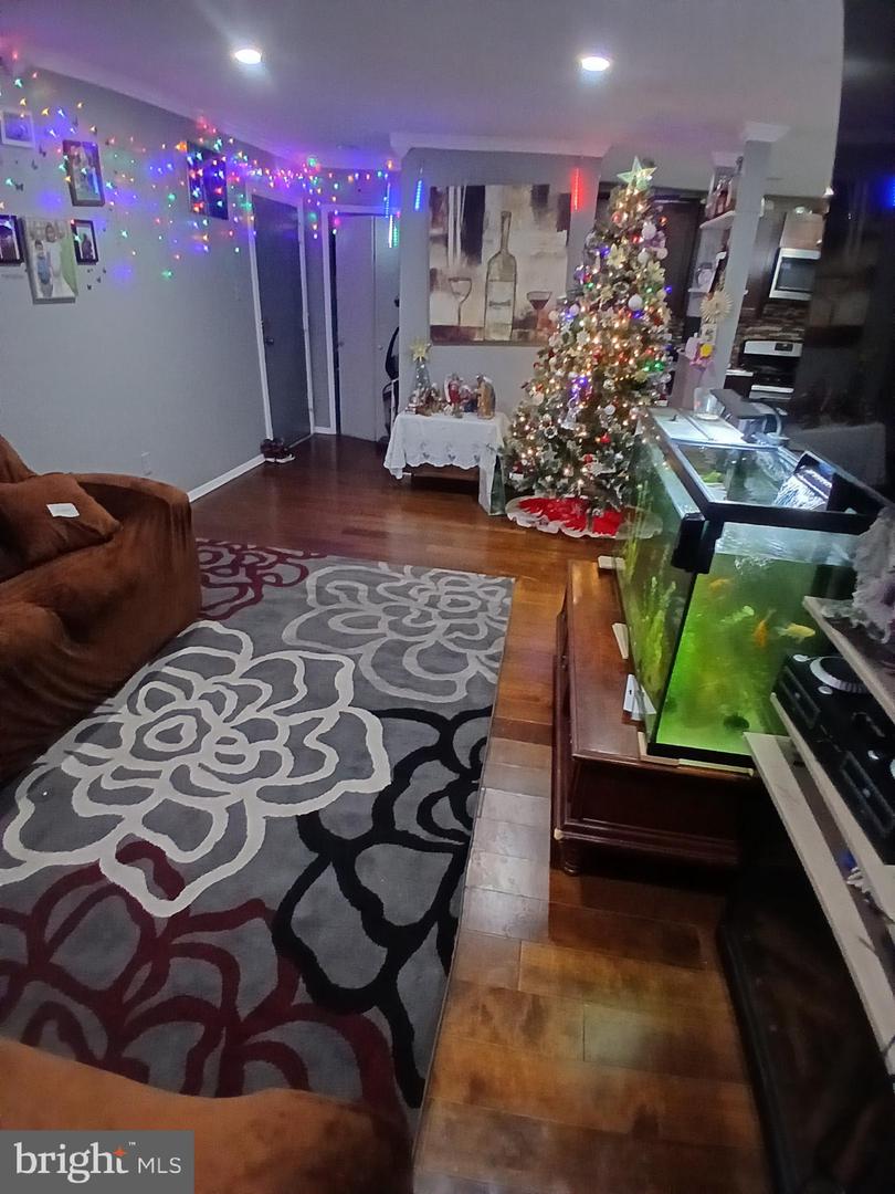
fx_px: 586
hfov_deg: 74.7
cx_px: 448
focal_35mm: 17
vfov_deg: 91.0
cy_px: 597
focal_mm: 1.4
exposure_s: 1/24
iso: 640
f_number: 2.2
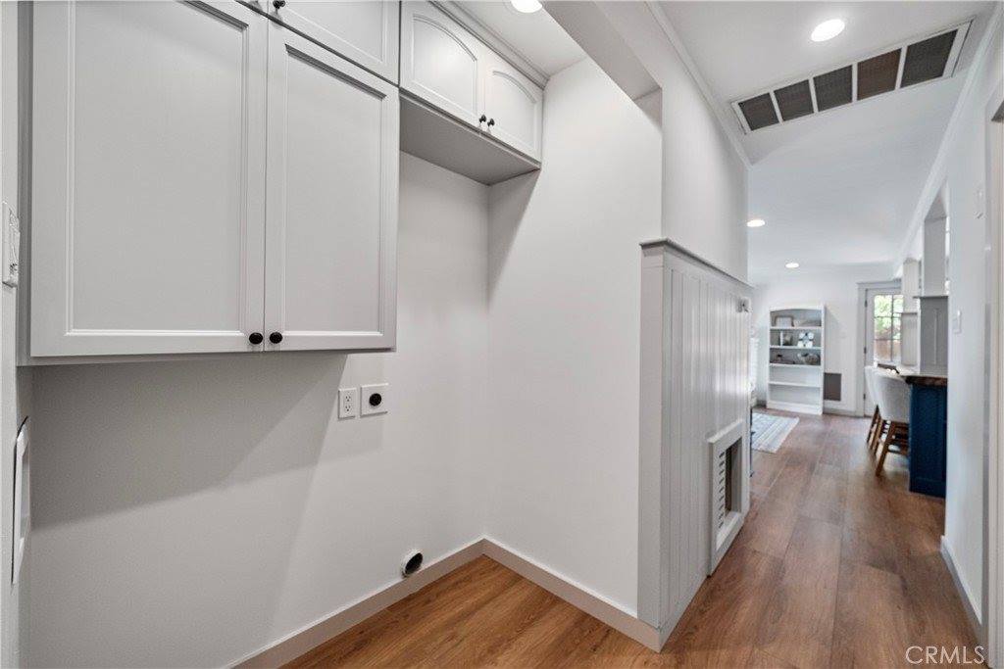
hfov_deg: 108.3
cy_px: 334
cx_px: 502
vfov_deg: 85.4
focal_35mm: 13
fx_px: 363
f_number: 9
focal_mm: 13
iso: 1000
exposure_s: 1/15
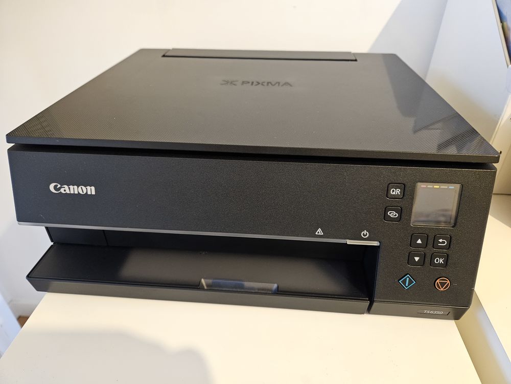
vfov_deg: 58.9
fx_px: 340
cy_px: 192
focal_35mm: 23
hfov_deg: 73.9
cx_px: 256
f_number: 1.8
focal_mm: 5.4
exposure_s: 1/33
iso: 500
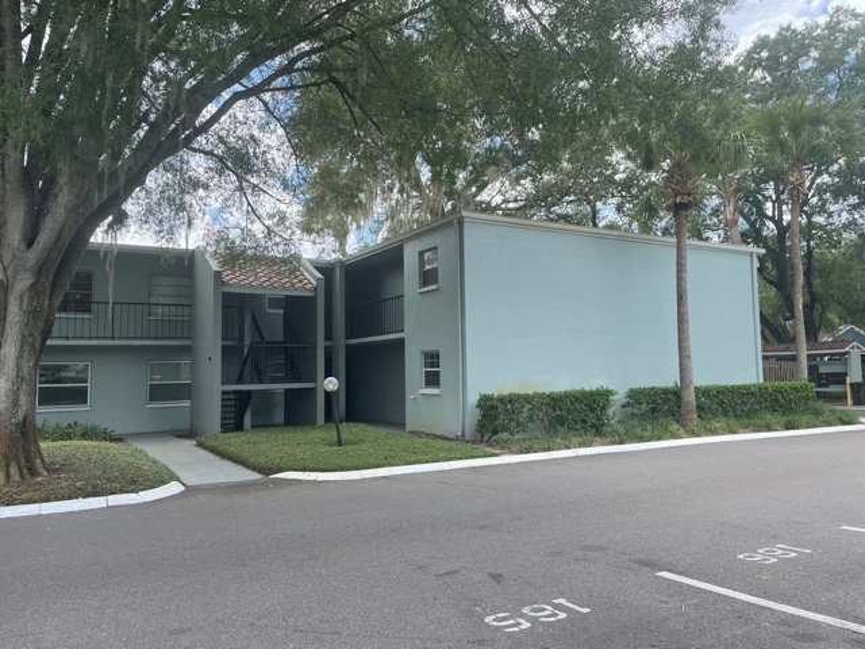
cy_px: 324
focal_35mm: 26
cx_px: 432
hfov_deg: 67.3
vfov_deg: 53.1
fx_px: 650
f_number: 1.6
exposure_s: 1/1006
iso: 32
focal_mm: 4.2
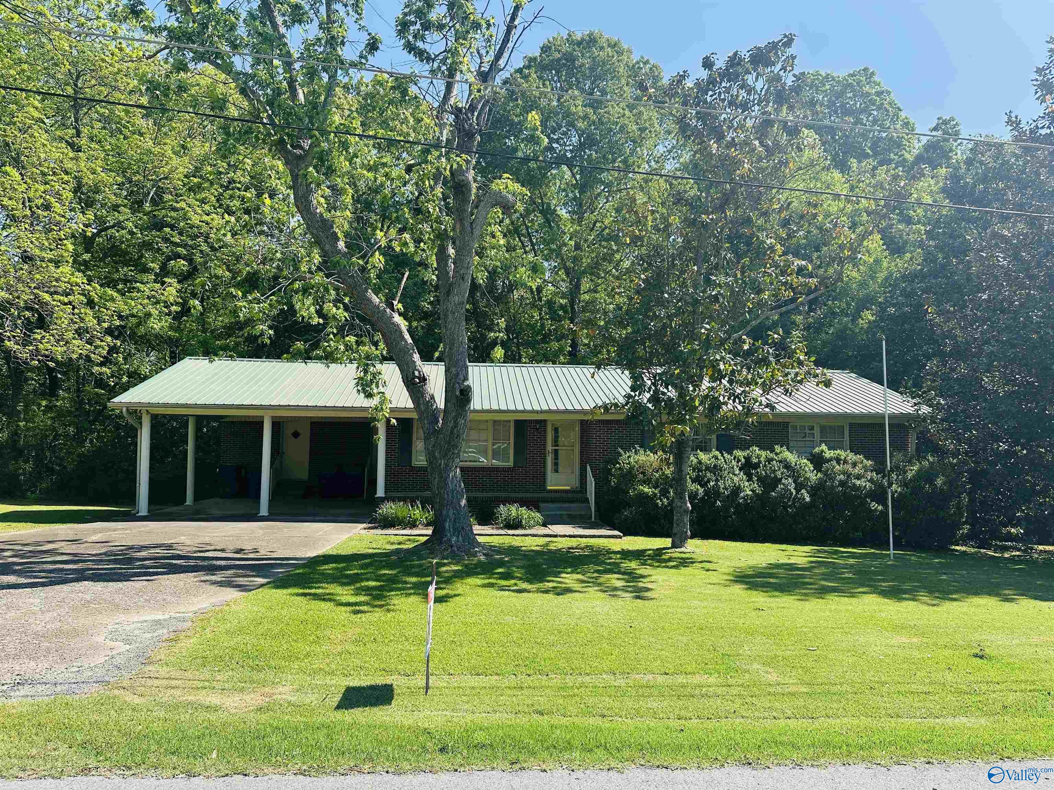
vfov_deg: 56.8
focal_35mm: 24
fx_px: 731
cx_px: 527
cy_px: 395
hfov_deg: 71.6
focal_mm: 6.86
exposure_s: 1/2028
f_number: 1.78
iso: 80
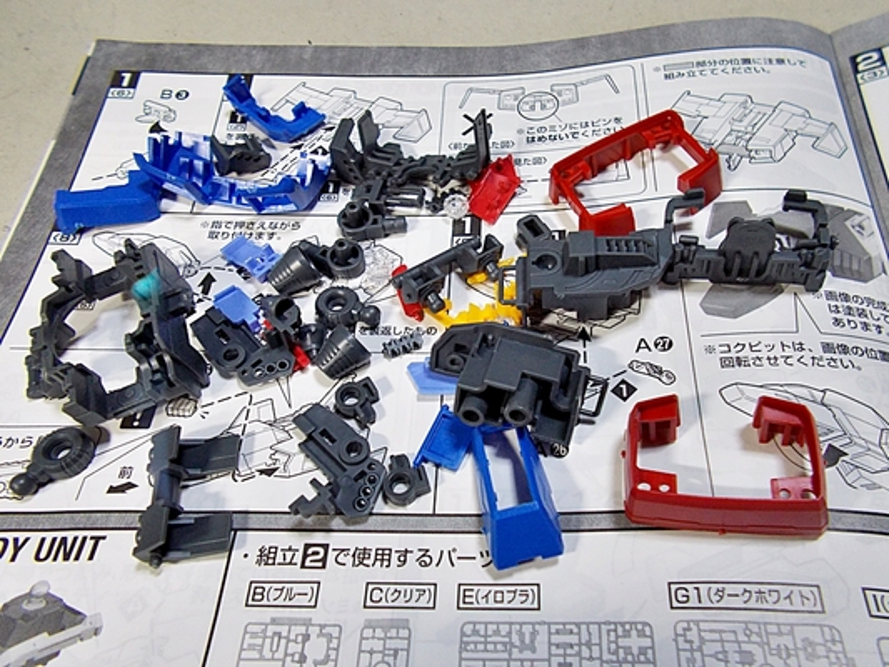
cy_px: 334
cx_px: 444
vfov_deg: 46.8
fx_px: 771
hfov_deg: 60.0
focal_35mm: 30
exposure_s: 1/20
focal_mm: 5.3
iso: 200
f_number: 3.4
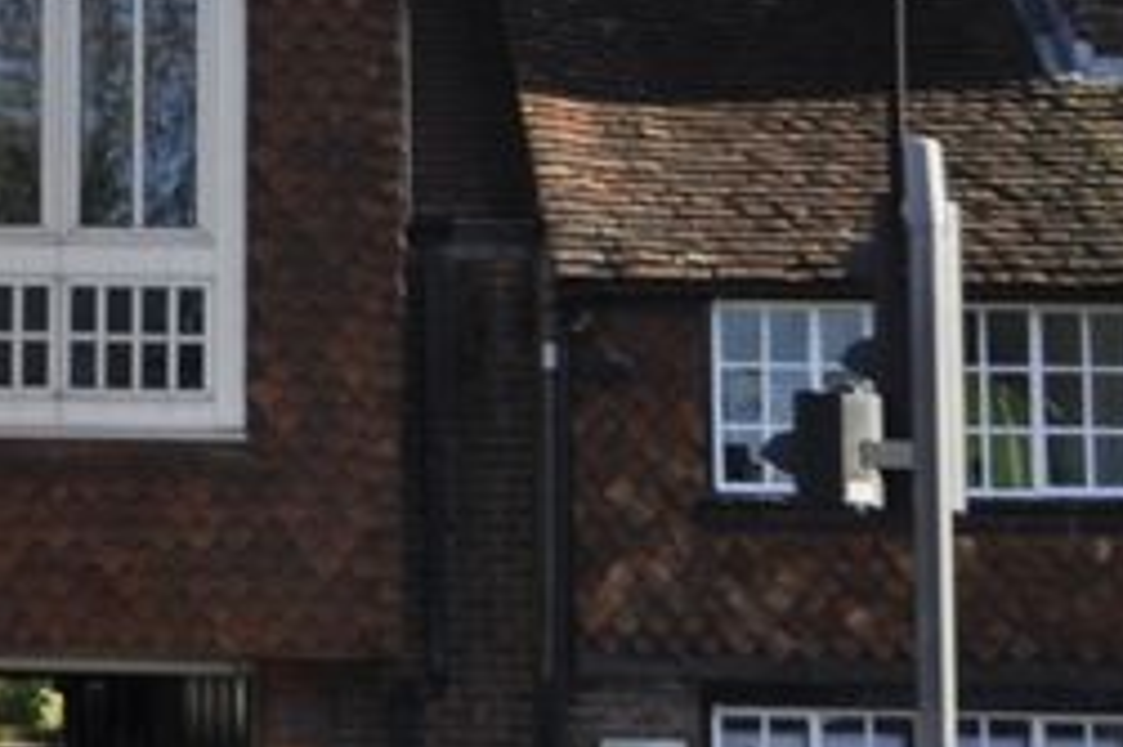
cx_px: -577
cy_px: 157
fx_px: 4769
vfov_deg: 8.9
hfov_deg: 12.7
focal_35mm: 153
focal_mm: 20
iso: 200
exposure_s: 1/200
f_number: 8
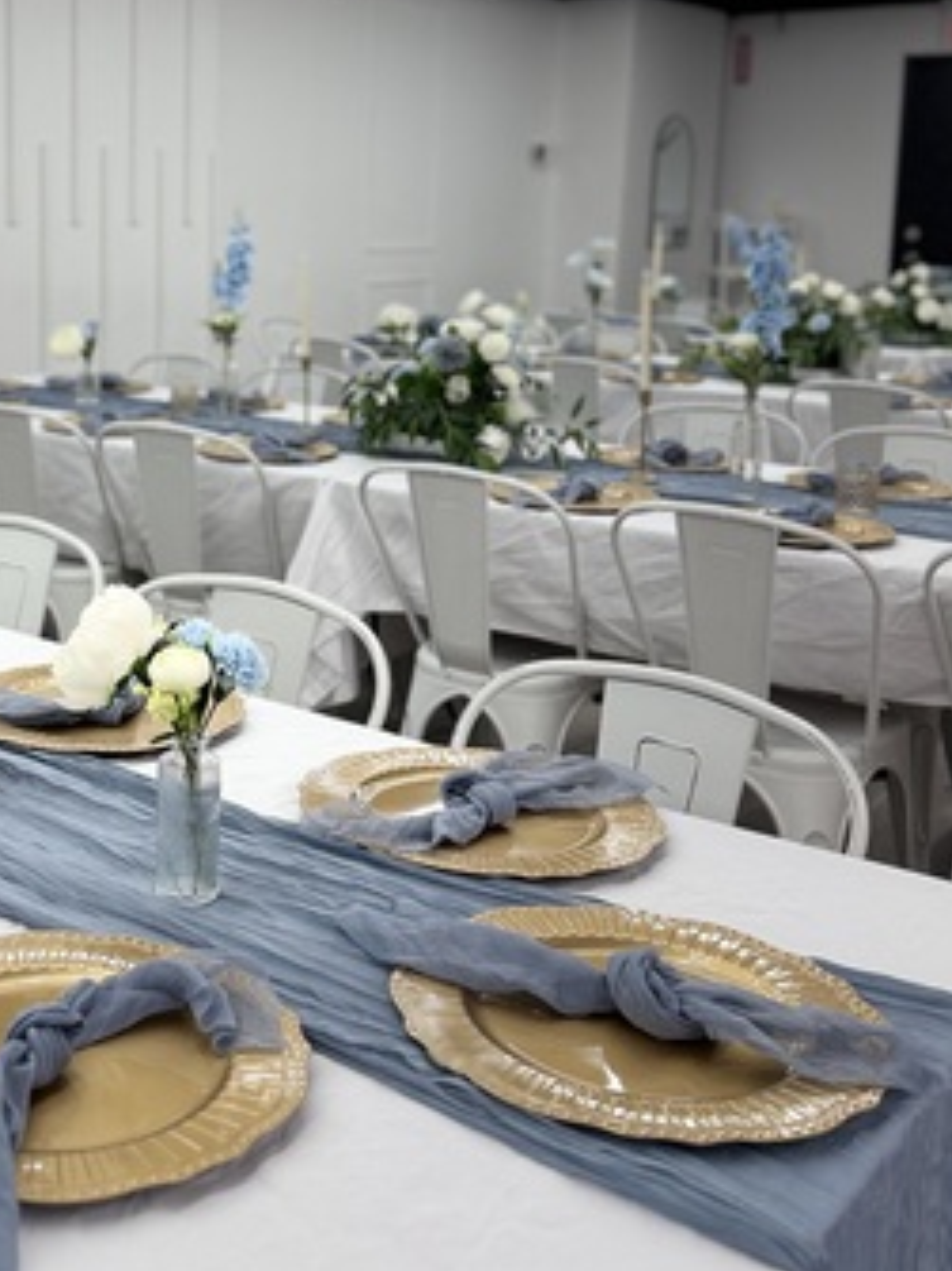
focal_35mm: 43
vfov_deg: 43.2
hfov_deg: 32.5
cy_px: 414
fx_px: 1578
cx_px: 171
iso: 100
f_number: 1.78
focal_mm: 6.76
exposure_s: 1/528
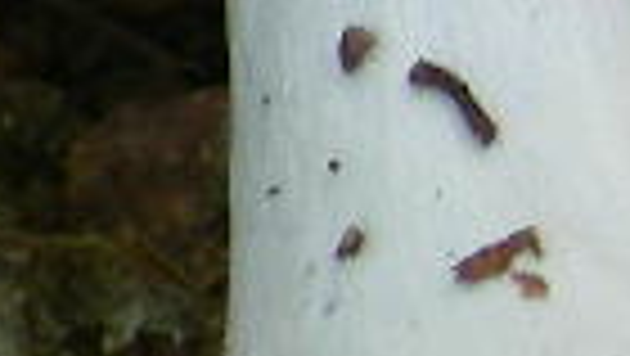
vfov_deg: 4.0
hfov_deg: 6.9
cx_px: -680
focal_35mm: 303
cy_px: -329
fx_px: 5066
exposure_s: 1/5.5
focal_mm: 6.3
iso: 50
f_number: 3.5
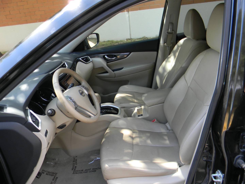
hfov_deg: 63.4
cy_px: 92
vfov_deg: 49.7
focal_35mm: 28
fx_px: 198
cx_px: 122
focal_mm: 5
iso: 80
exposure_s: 1/58.7
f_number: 3.5
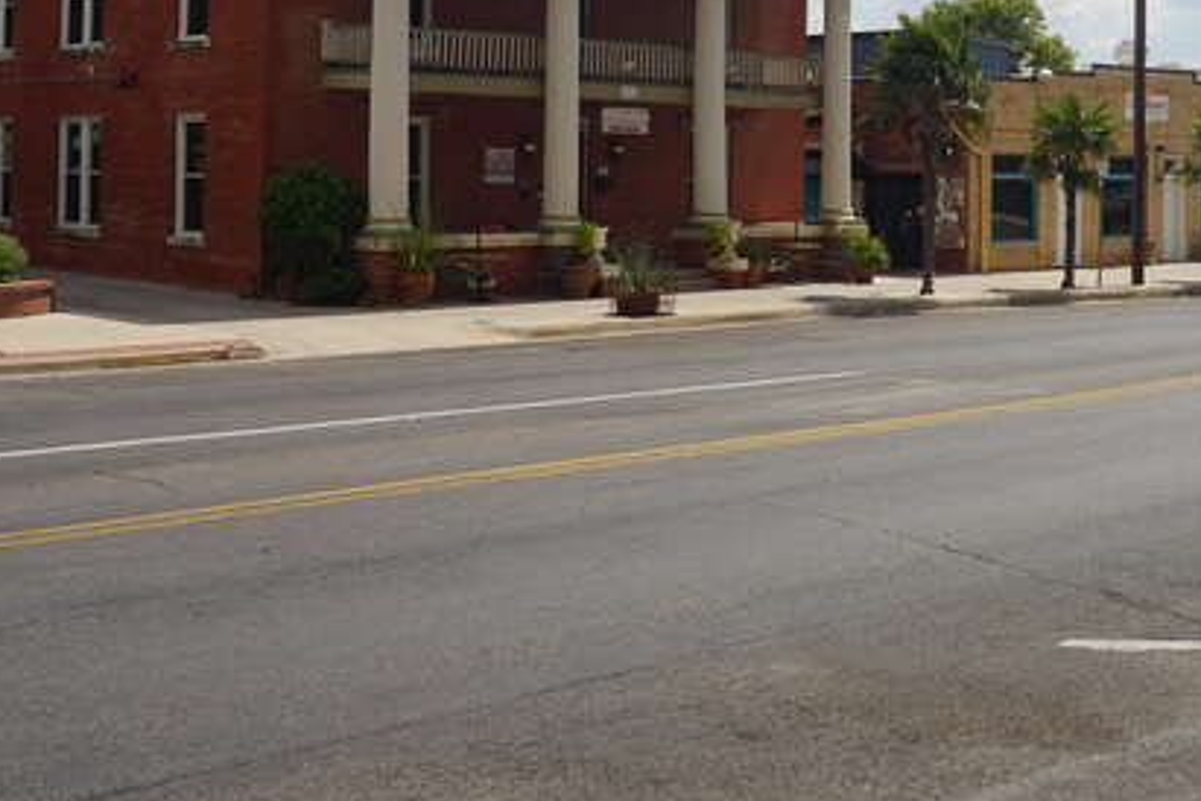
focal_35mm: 56
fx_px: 1868
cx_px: 935
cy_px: 132
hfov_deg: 34.7
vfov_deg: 23.7
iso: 100
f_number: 11
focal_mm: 20
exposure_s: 1/200
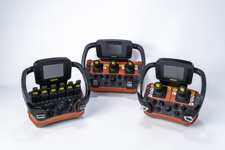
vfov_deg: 40.0
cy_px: 75
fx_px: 206
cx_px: 112
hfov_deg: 57.2
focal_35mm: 33
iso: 125
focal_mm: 33
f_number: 9
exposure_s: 1/50
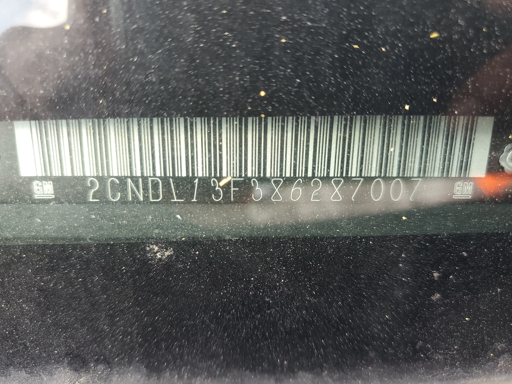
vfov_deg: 53.1
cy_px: 192
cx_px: 256
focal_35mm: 26
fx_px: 385
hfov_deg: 67.3
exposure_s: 1/120
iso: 56
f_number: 1.5
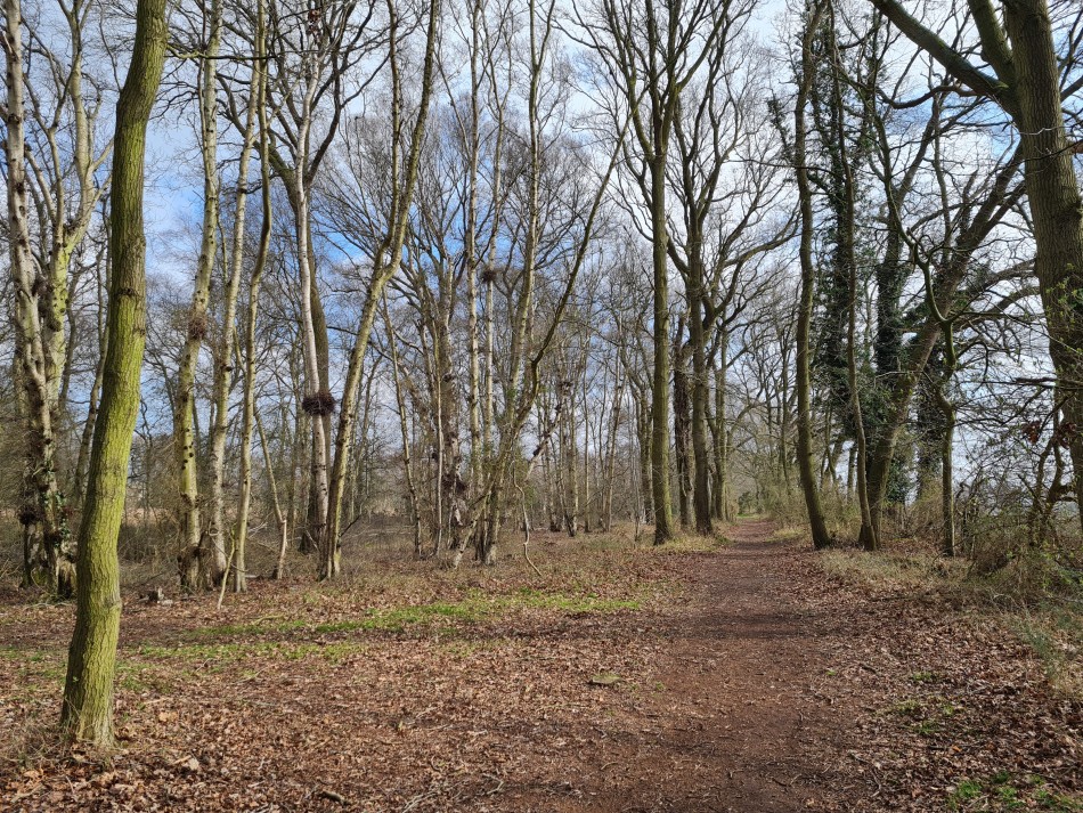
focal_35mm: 26
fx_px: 814
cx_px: 542
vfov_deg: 53.1
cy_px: 406
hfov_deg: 67.3
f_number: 1.8
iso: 50
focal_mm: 5.4
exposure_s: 1/1220
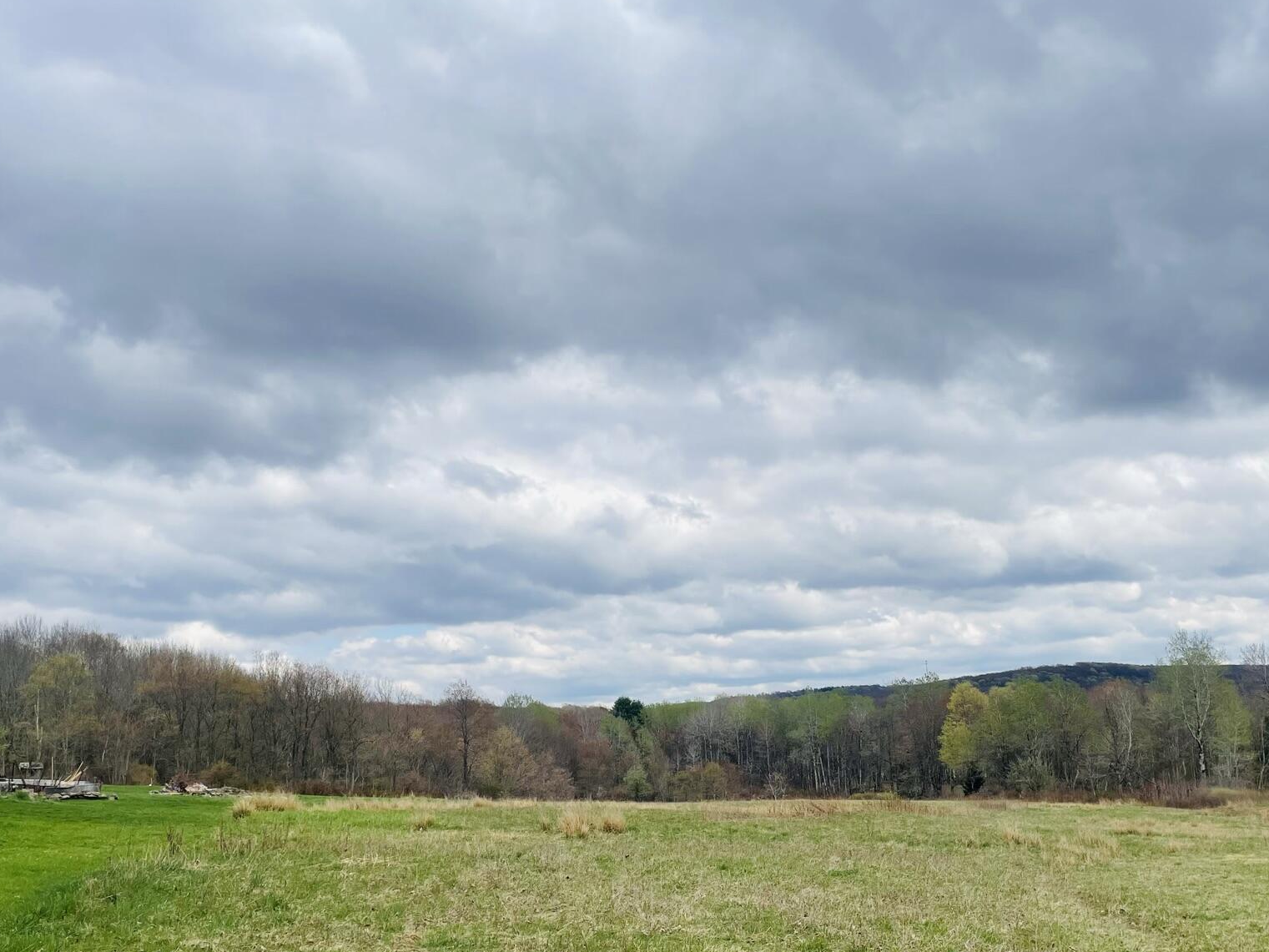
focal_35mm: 35
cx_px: 761
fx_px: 1283
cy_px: 617
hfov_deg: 52.3
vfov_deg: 40.3
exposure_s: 1/3861
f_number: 1.6
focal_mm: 4.2
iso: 32
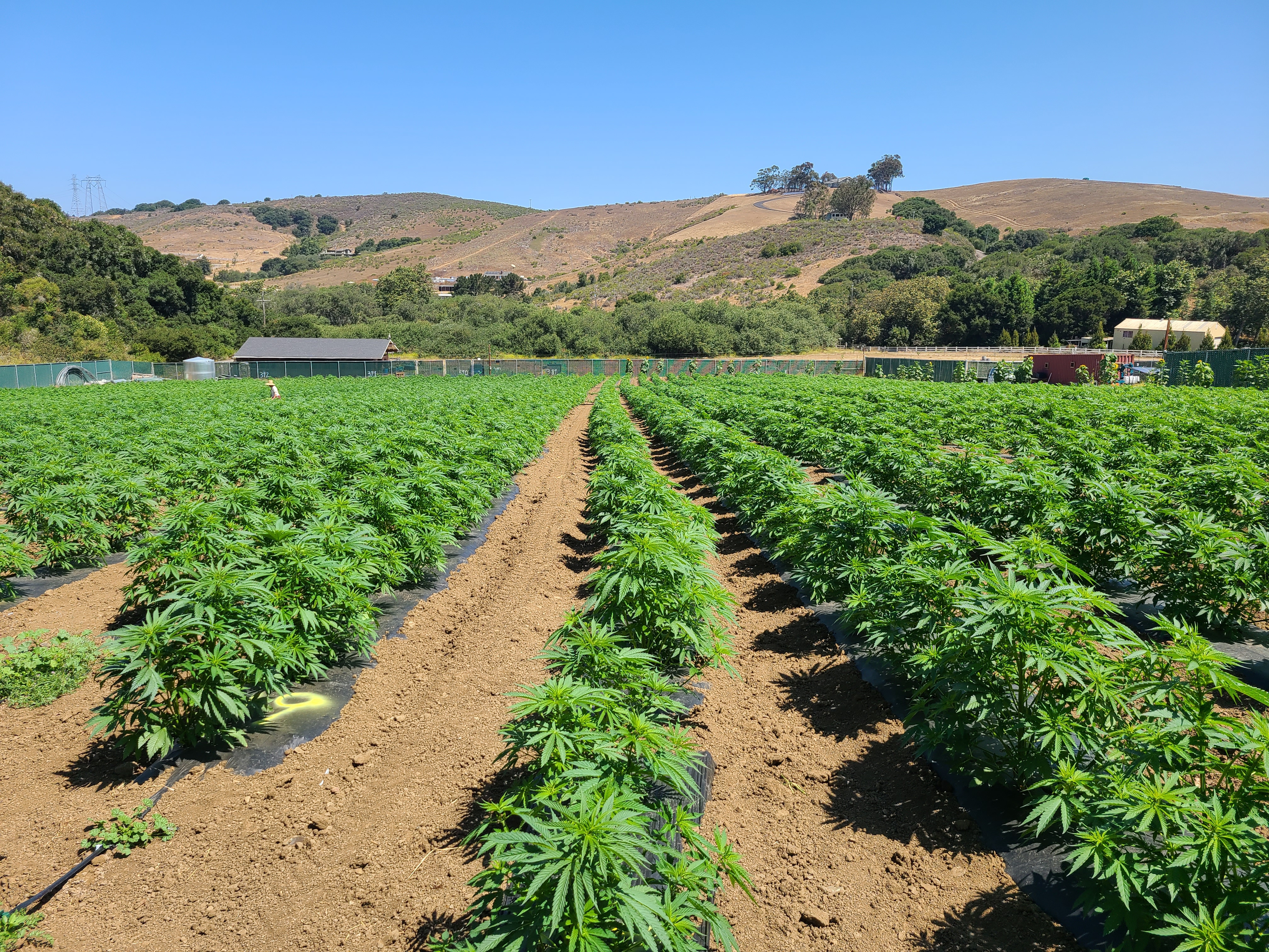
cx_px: 634
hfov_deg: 67.3
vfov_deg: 53.1
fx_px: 953
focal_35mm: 26
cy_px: 476
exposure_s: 1/1567
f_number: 1.8
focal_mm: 5.4
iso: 40
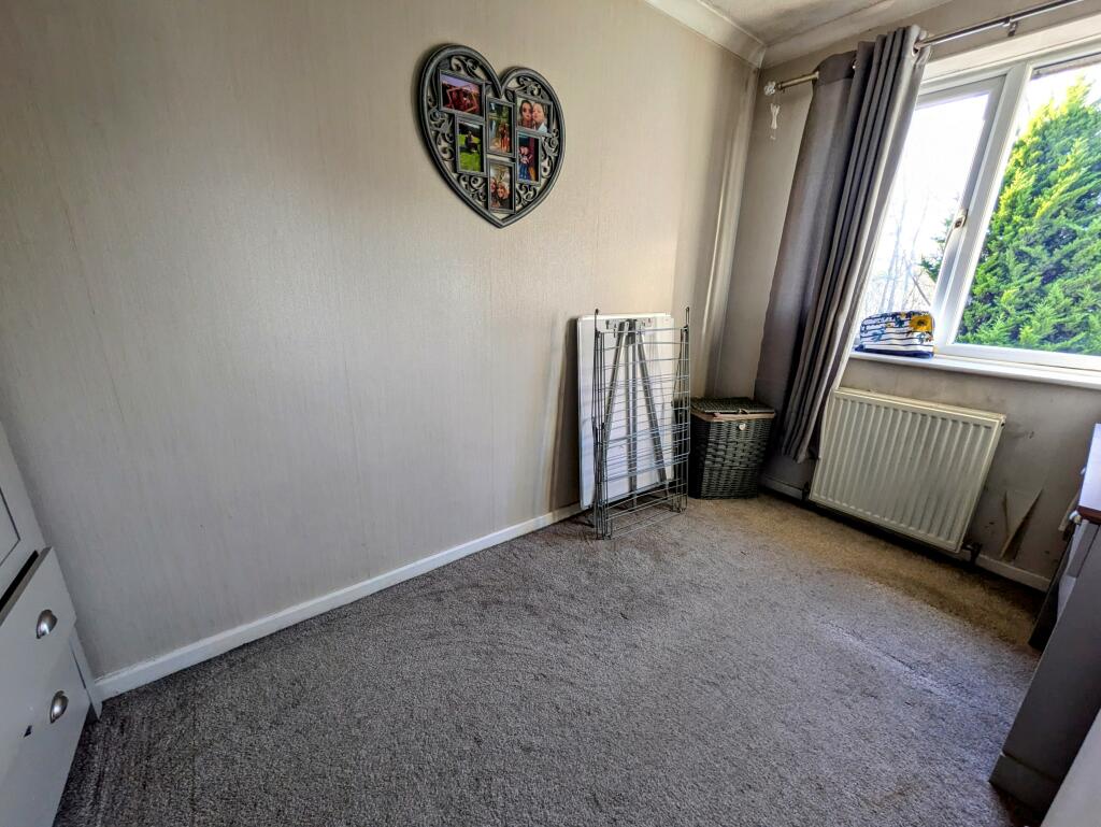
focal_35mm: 14
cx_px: 550
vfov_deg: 85.7
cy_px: 414
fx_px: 445
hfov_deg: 102.0
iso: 93
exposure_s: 1/50
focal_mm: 1.83
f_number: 2.2
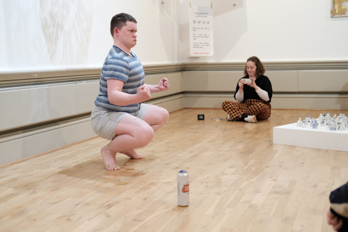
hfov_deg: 37.5
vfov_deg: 25.5
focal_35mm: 53
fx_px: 512
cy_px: 116
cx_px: 174
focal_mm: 35
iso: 800
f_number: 2.5
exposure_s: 1/30
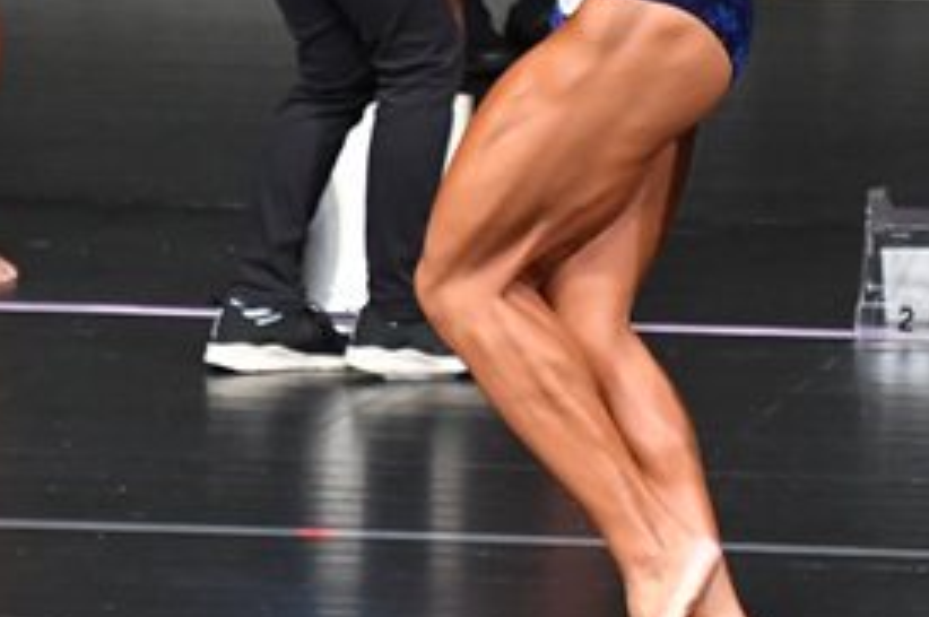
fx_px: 22991
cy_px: -7
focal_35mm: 892
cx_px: 1032
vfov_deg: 1.5
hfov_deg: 2.3
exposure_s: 1/400
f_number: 5.6
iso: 5000
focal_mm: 210
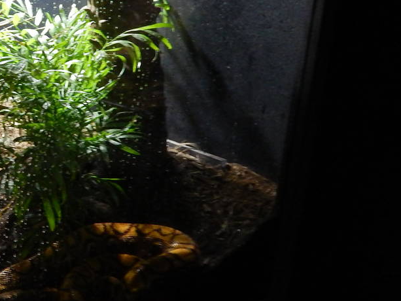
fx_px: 695
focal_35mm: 60
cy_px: 89
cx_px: -113
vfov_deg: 24.2
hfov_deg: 27.2
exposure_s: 1/8
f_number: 3
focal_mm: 4
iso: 400
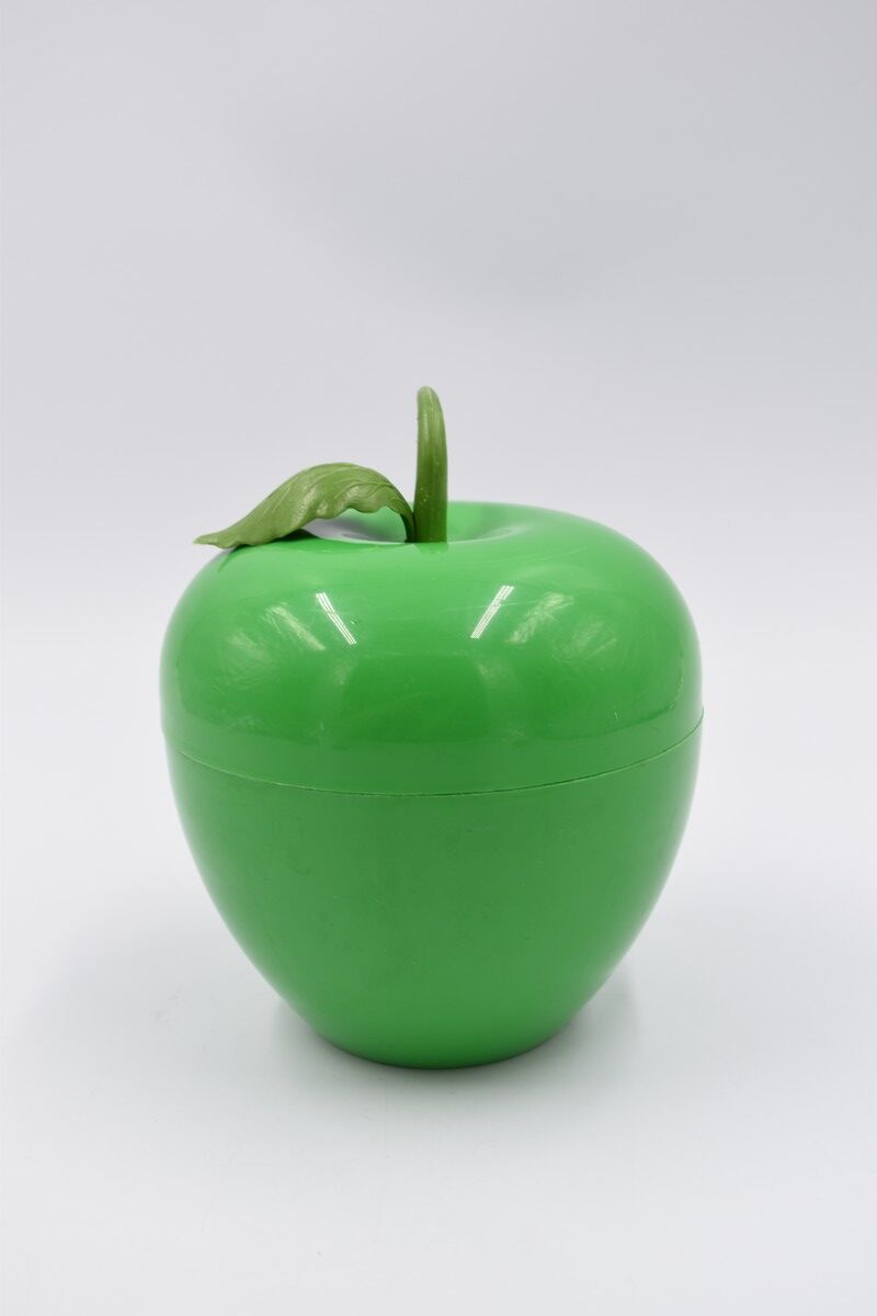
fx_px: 1699
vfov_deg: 42.3
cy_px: 658
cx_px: 438
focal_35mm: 46
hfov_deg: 28.9
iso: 160
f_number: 5.6
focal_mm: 31
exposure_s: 1/125
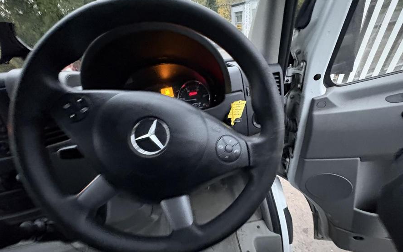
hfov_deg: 101.5
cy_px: 143
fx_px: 165
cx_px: 203
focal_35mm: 15
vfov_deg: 74.4
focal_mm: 2.22
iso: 1250
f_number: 2.2
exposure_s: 1/30
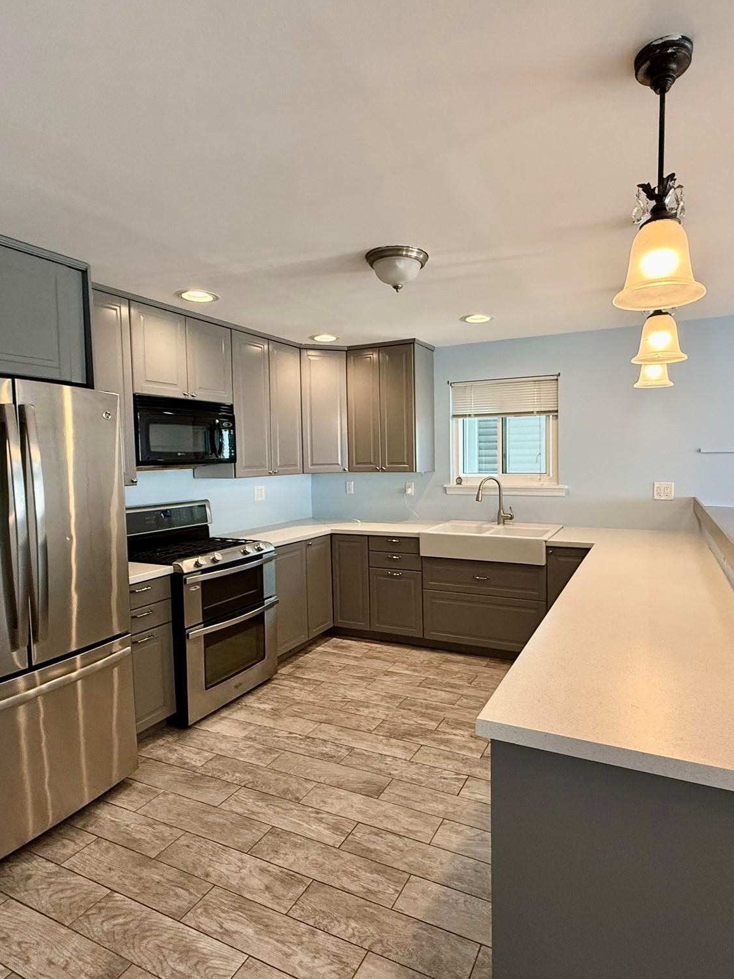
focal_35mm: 19
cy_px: 483
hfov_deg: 68.4
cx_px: 416
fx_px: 537
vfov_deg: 84.7
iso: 250
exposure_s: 1/120
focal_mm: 2.22
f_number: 2.2
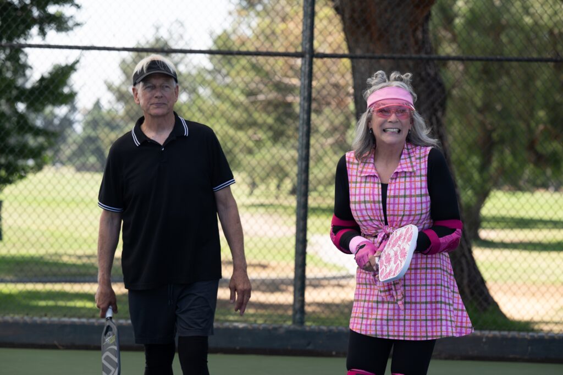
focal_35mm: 130
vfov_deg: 10.5
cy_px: 188
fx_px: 2032
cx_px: 282
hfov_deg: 15.8
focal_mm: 130
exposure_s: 1/320
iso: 200
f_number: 5.6
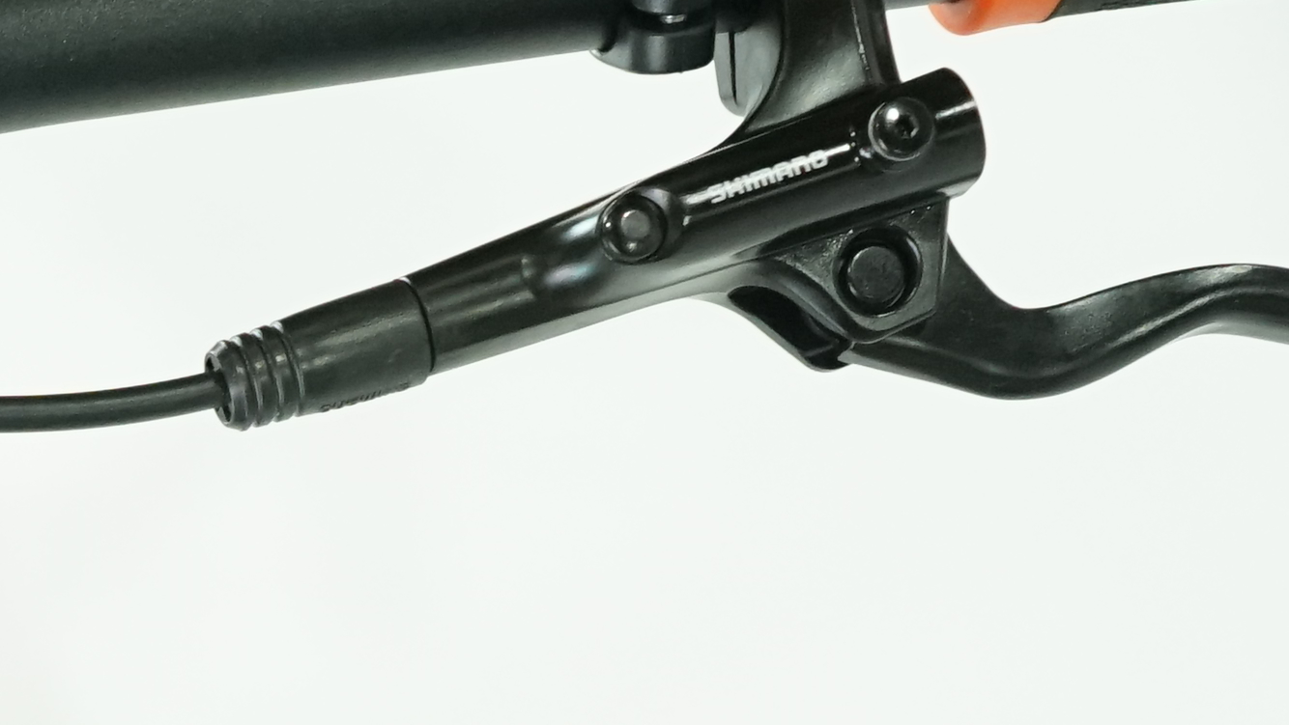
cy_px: 1520
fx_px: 4991
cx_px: -893
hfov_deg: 13.5
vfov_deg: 7.9
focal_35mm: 146
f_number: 5
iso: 2500
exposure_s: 1/200
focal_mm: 31
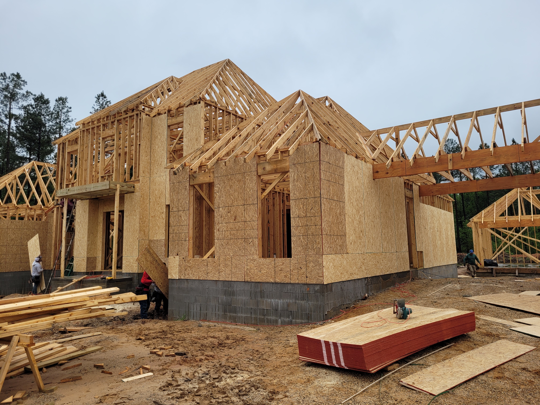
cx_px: 270
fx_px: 406
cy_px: 202
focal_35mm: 26
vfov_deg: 53.1
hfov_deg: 67.3
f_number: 1.8
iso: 40
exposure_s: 1/724
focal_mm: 5.4
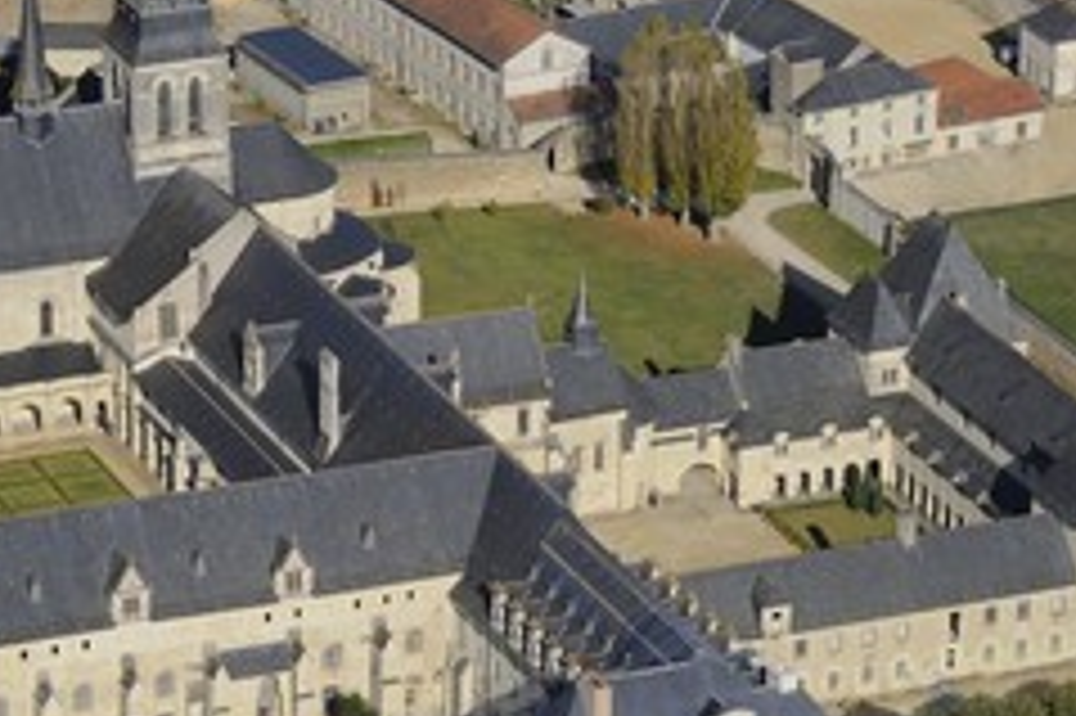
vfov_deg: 7.4
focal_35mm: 185
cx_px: 331
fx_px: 5525
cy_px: 347
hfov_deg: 11.1
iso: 400
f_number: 11
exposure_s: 1/800
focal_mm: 105
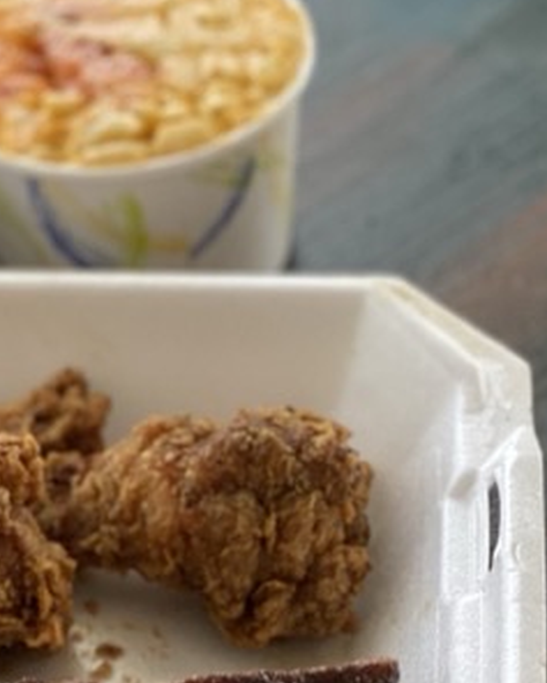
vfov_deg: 14.0
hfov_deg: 11.1
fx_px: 2771
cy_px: 528
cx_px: -111
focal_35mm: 137
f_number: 2
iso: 100
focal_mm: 6
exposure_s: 1/122
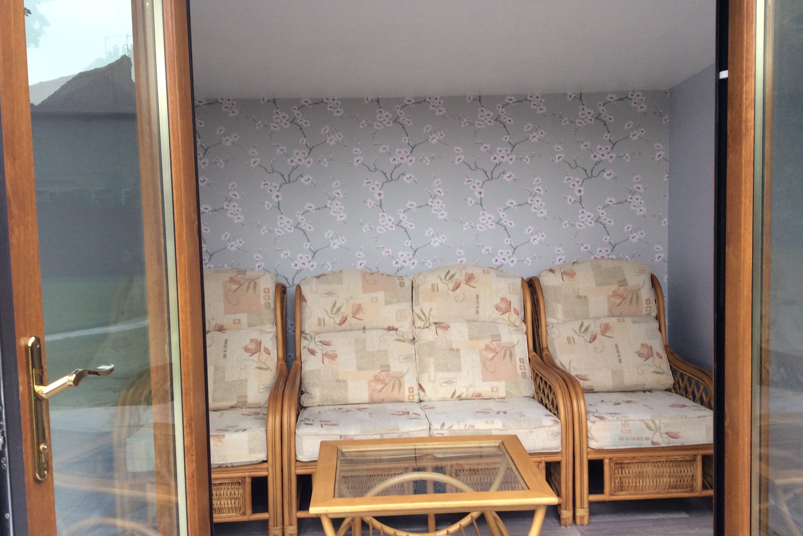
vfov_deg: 38.9
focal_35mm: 34
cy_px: 248
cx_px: 398
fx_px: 758
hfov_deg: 55.8
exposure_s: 1/172
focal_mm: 3.3
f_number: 2.4
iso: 32
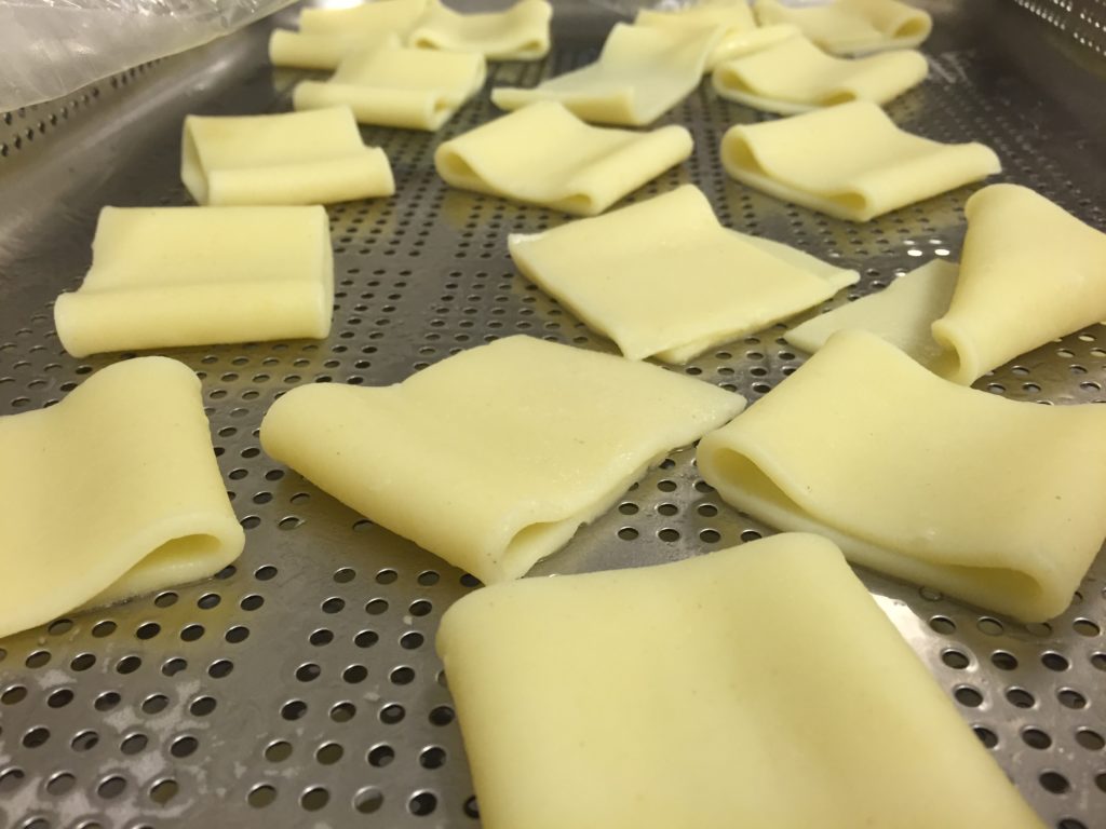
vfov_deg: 48.2
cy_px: 414
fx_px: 927
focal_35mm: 29
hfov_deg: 61.7
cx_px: 553
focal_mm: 4.15
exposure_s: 1/33
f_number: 2.2
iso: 125
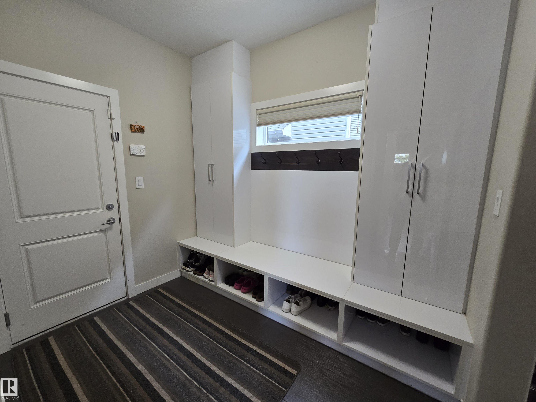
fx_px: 201
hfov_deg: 106.2
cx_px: 268
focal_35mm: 13
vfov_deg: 89.9
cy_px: 201
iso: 250
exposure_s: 1/60
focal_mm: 2.2
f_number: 2.2
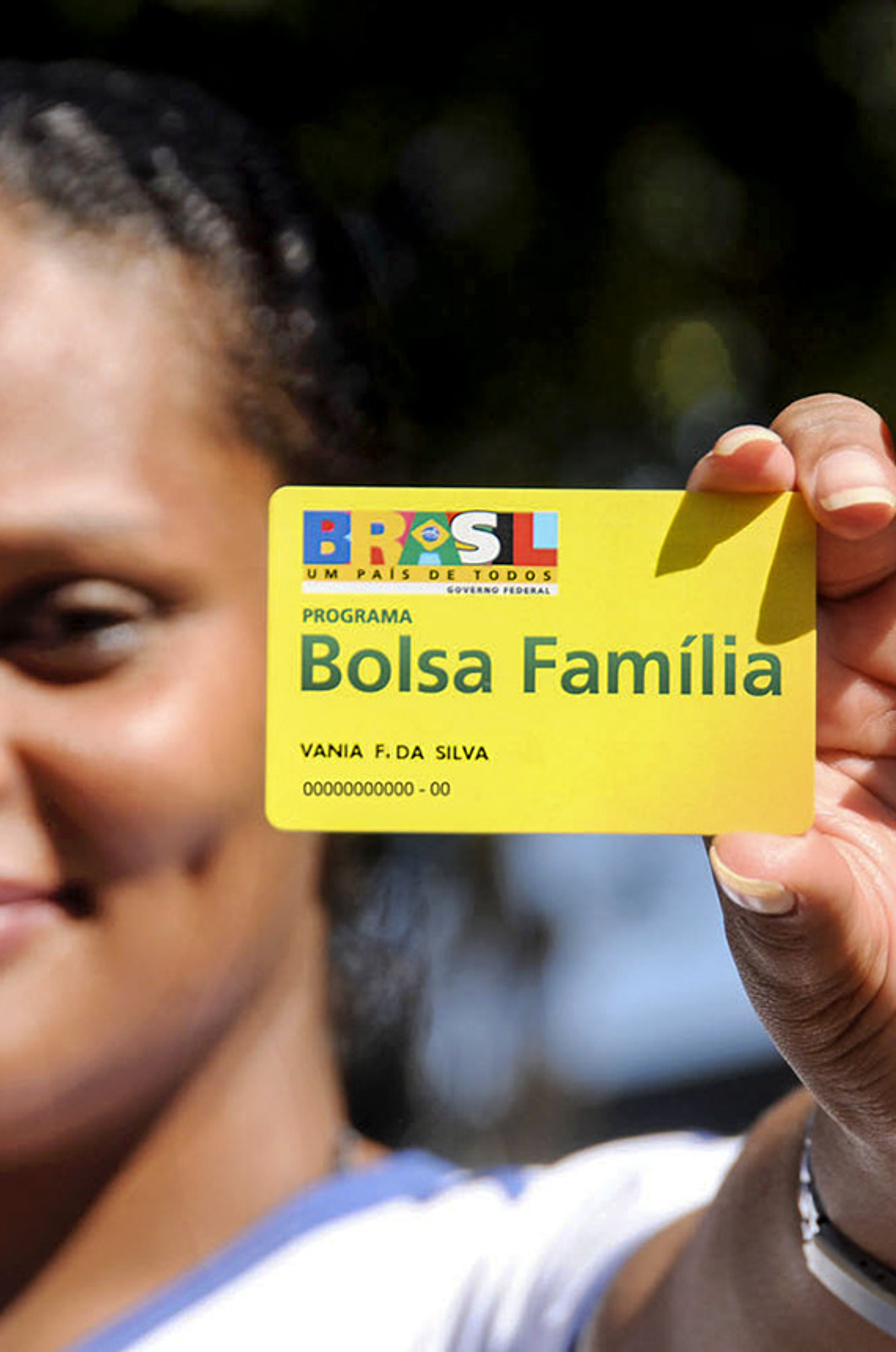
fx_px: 9558
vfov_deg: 8.1
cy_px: 676
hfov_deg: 5.4
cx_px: 448
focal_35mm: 255
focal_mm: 170
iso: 200
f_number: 6.3
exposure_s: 1/500
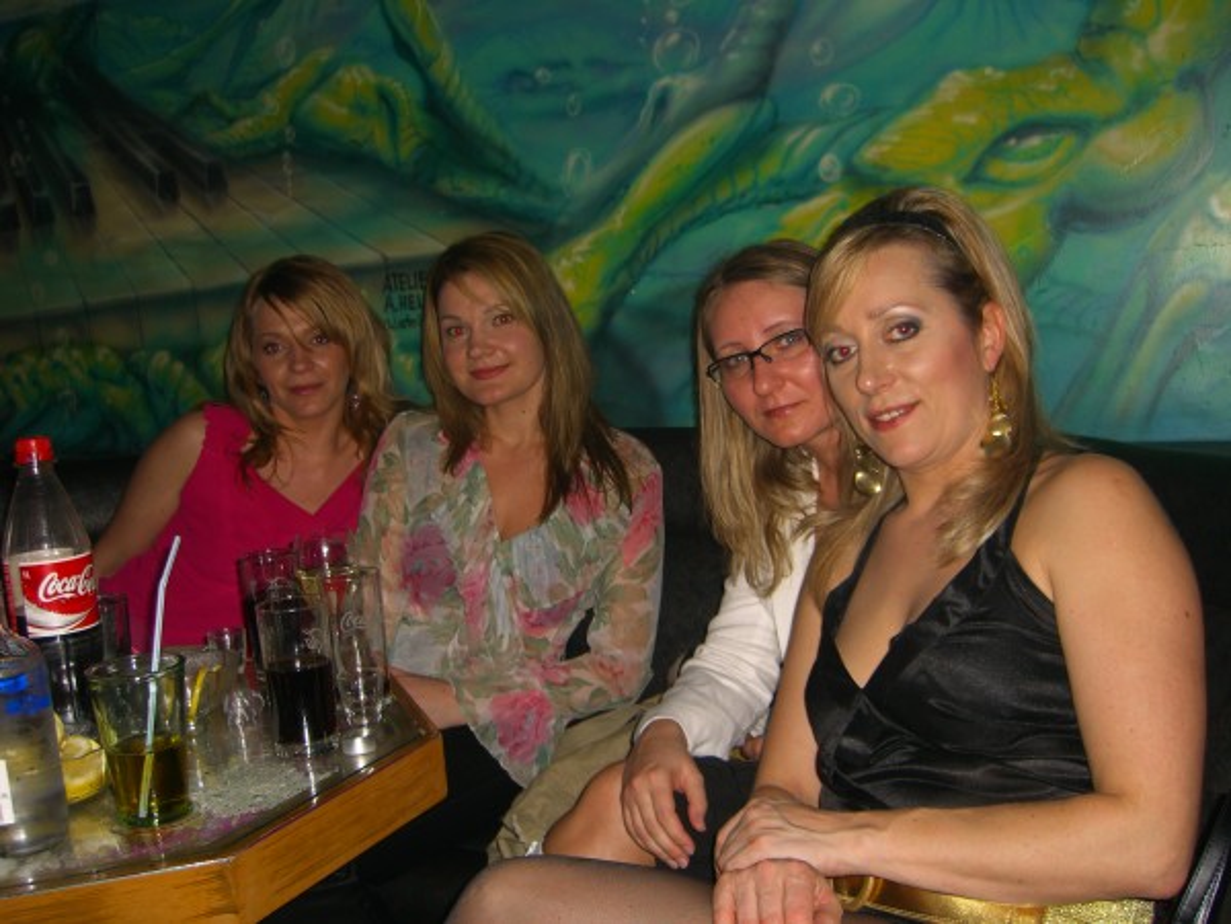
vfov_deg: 37.7
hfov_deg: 49.0
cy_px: 462
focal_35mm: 38
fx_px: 1351
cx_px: 616
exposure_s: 1/60
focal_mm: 7.9
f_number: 2.8
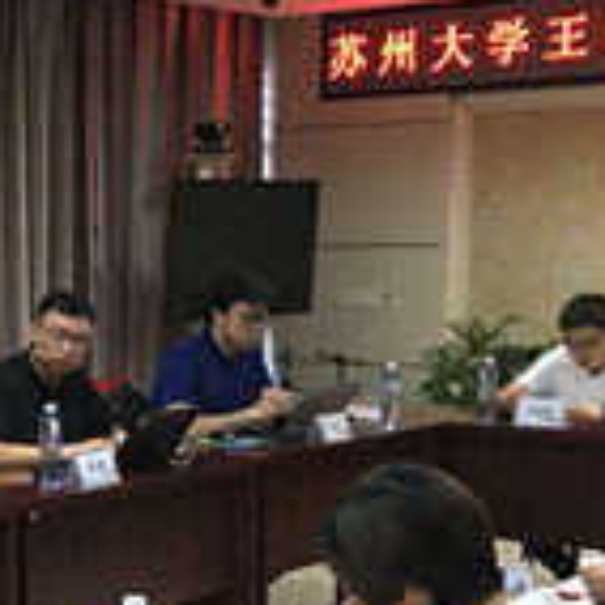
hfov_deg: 18.7
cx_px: -30
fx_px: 1780
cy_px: 513
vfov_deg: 19.0
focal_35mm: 90
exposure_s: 1/33
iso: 160
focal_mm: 4.15
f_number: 2.2
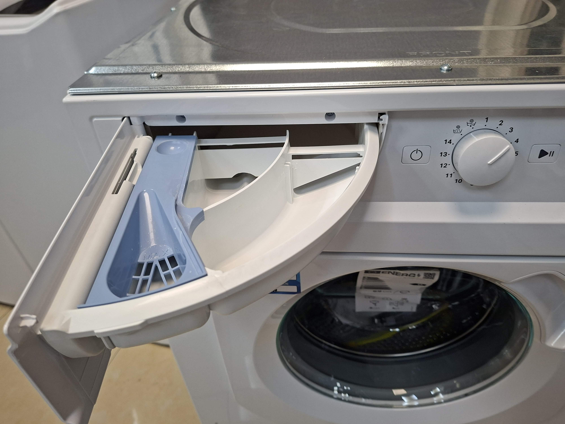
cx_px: 282
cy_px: 212
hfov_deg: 73.9
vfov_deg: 58.9
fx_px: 375
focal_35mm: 23
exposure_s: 1/100
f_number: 1.8
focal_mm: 5.54
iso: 200
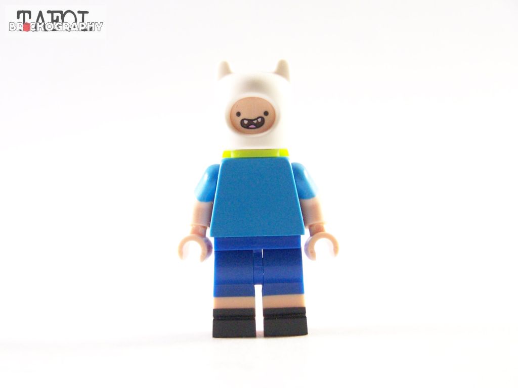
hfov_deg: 18.7
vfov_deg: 14.1
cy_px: 194
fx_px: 1571
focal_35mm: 105
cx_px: 259
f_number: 3.2
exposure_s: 1/45
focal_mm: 17.5
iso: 400
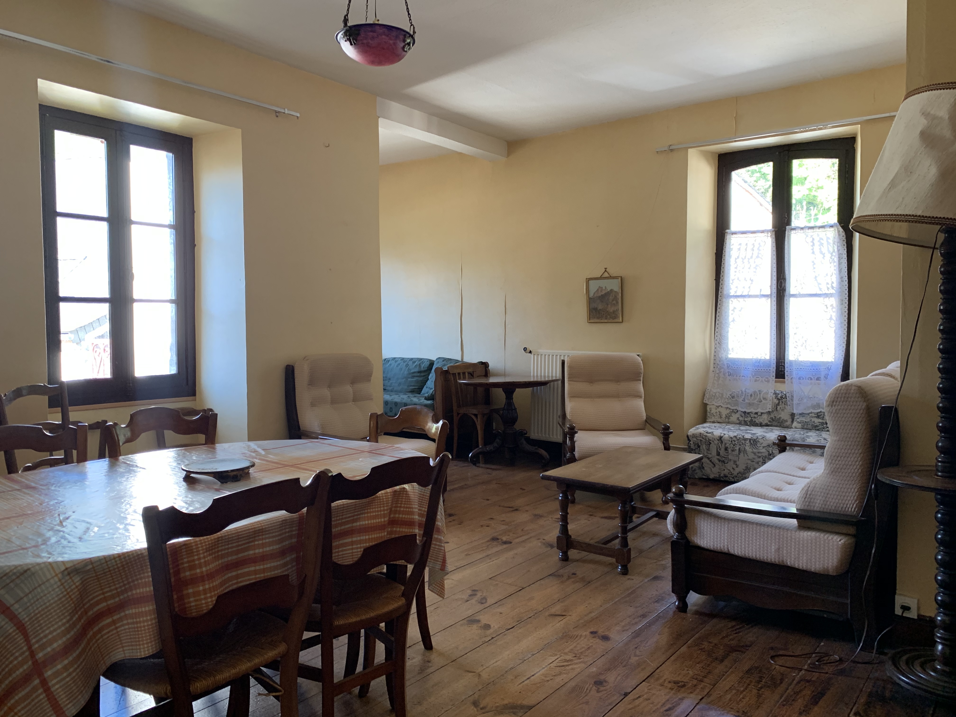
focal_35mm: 26
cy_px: 358
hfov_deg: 67.3
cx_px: 478
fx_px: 718
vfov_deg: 53.1
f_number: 1.8
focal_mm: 4.25
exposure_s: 1/60
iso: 100
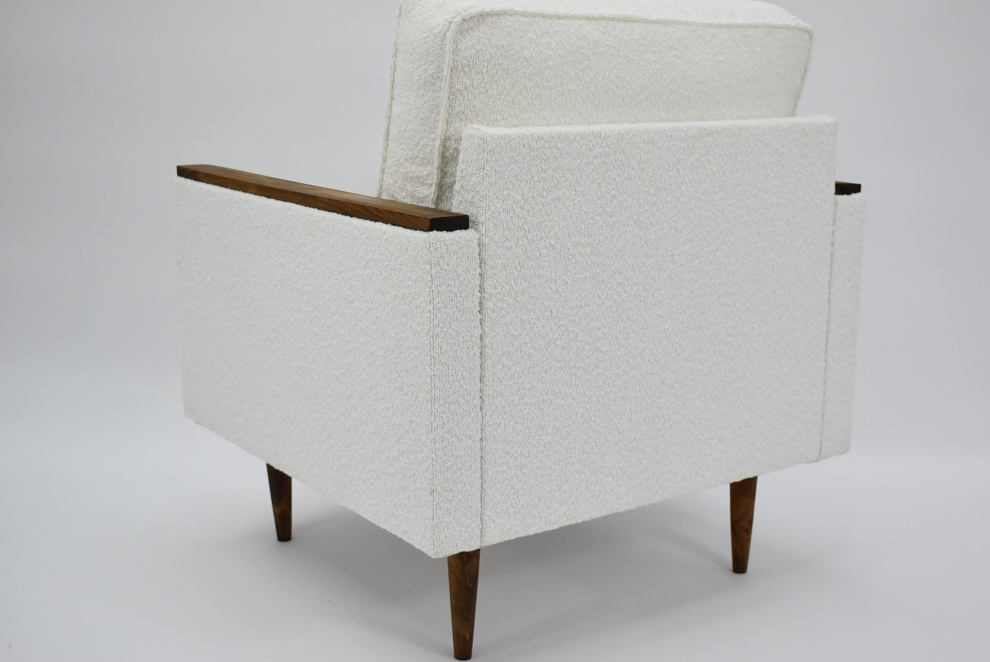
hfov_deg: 39.8
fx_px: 1364
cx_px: 550
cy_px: 330
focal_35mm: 50
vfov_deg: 27.3
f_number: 5
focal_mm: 29
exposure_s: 1/125
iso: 800
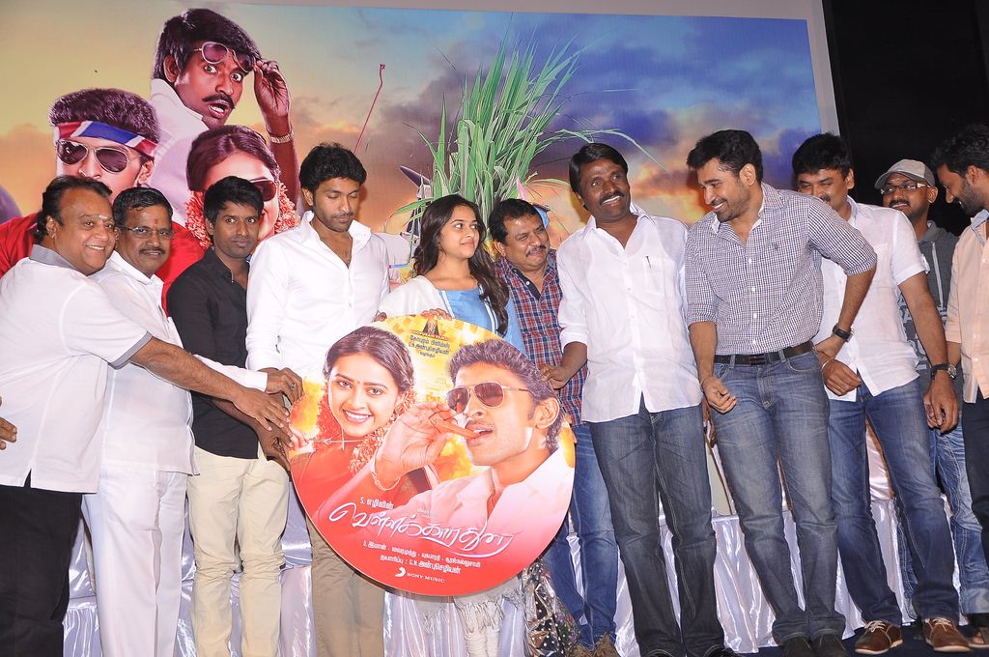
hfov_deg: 41.2
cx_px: 494
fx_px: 1317
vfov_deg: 28.0
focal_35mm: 48
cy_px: 328
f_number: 5.6
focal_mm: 32
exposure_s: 1/30
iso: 400
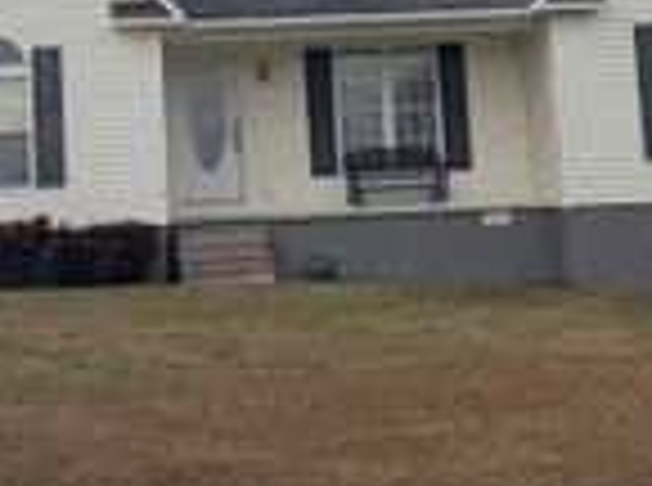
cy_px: -50
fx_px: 1559
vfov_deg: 17.1
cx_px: 247
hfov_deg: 23.6
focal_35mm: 83
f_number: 1.78
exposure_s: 1/5319
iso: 80
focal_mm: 6.76
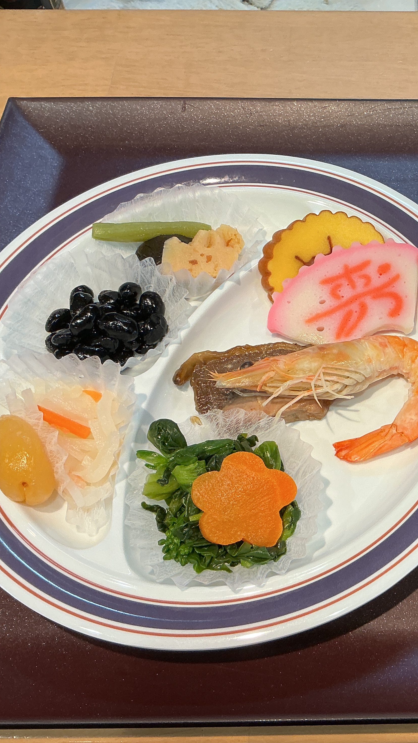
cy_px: 365
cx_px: 411
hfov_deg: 26.3
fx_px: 848
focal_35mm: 43
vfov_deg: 47.4
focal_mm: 3
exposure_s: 1/100
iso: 64
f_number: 1.8
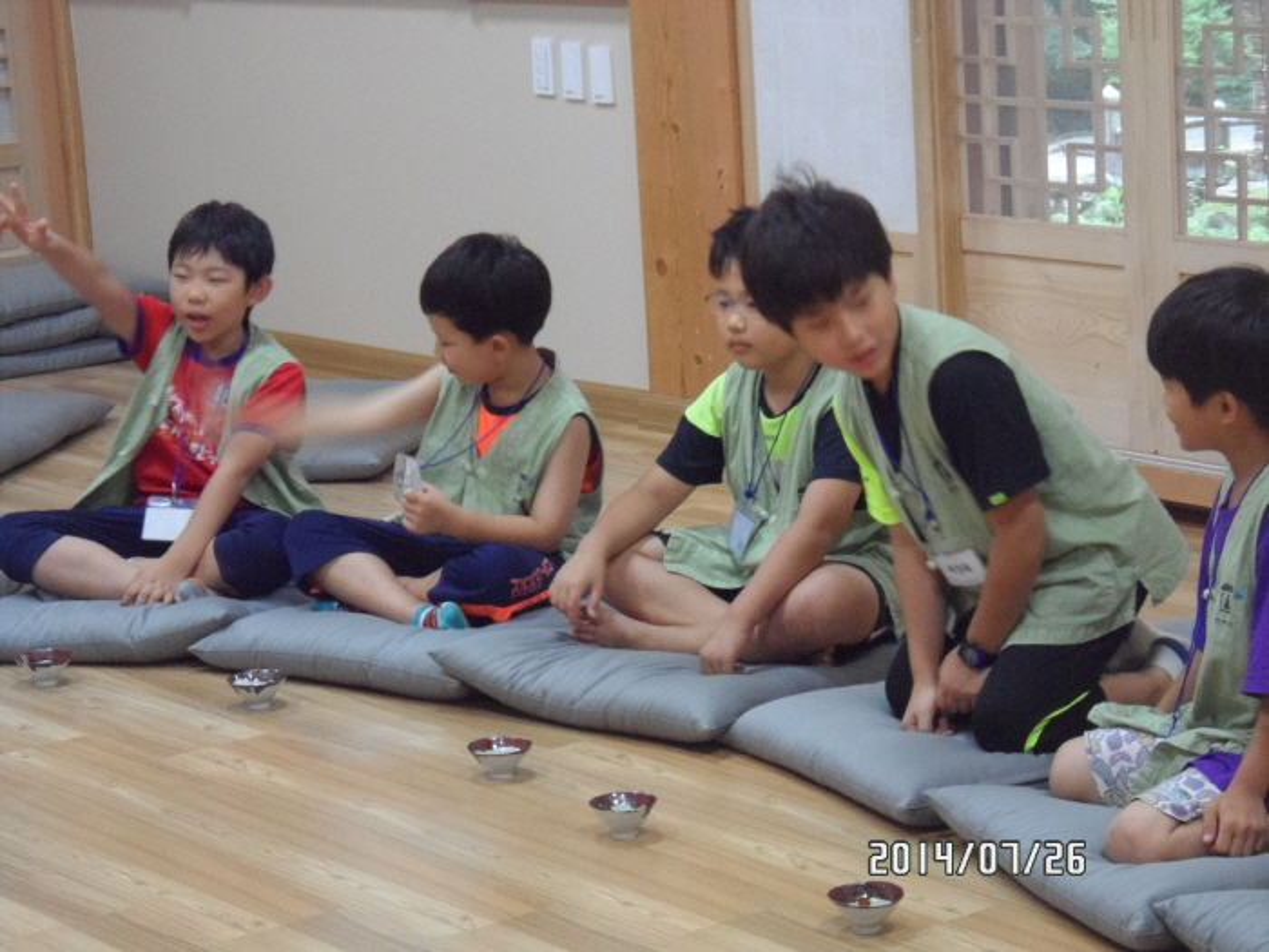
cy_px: 476
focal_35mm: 104
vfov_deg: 14.2
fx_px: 3813
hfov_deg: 18.9
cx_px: 634
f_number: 5.1
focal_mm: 19.6
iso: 640
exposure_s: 1/30
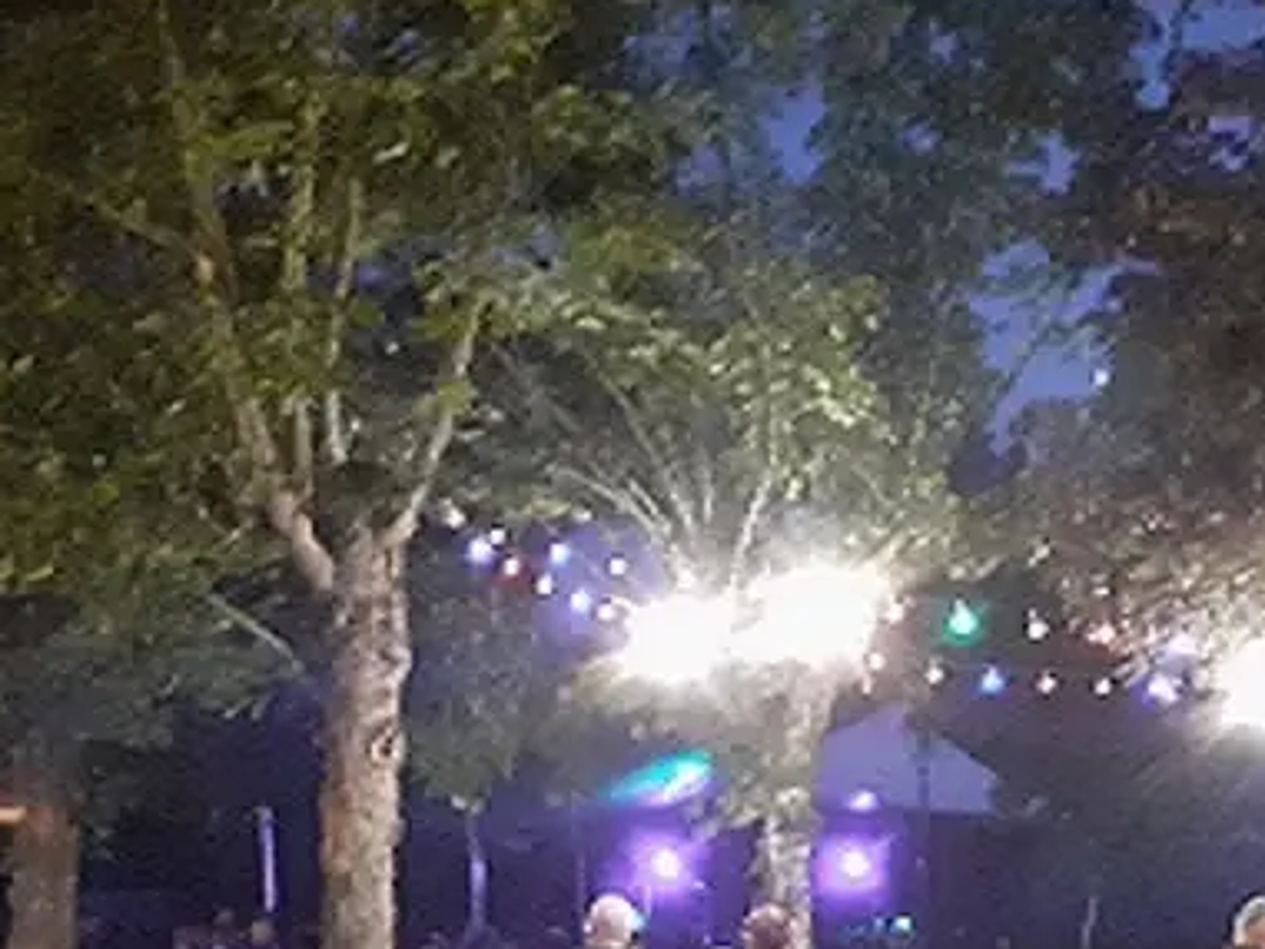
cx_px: 1209
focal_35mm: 85
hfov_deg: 22.3
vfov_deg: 17.4
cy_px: 574
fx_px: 3107
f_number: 1.9
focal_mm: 3.6
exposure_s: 1/10
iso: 1250
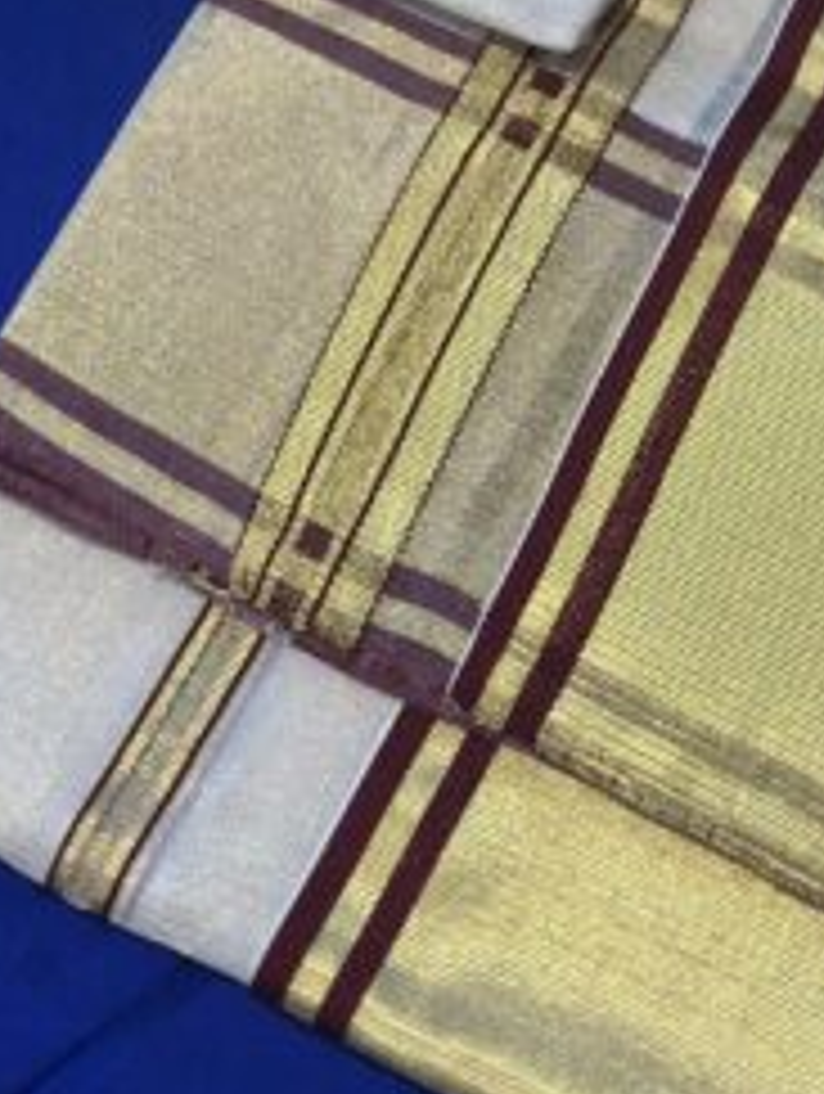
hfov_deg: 12.5
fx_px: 3704
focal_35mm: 117
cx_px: 817
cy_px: -56
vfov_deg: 16.4
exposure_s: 1/120
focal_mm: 6.86
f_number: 1.78
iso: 125
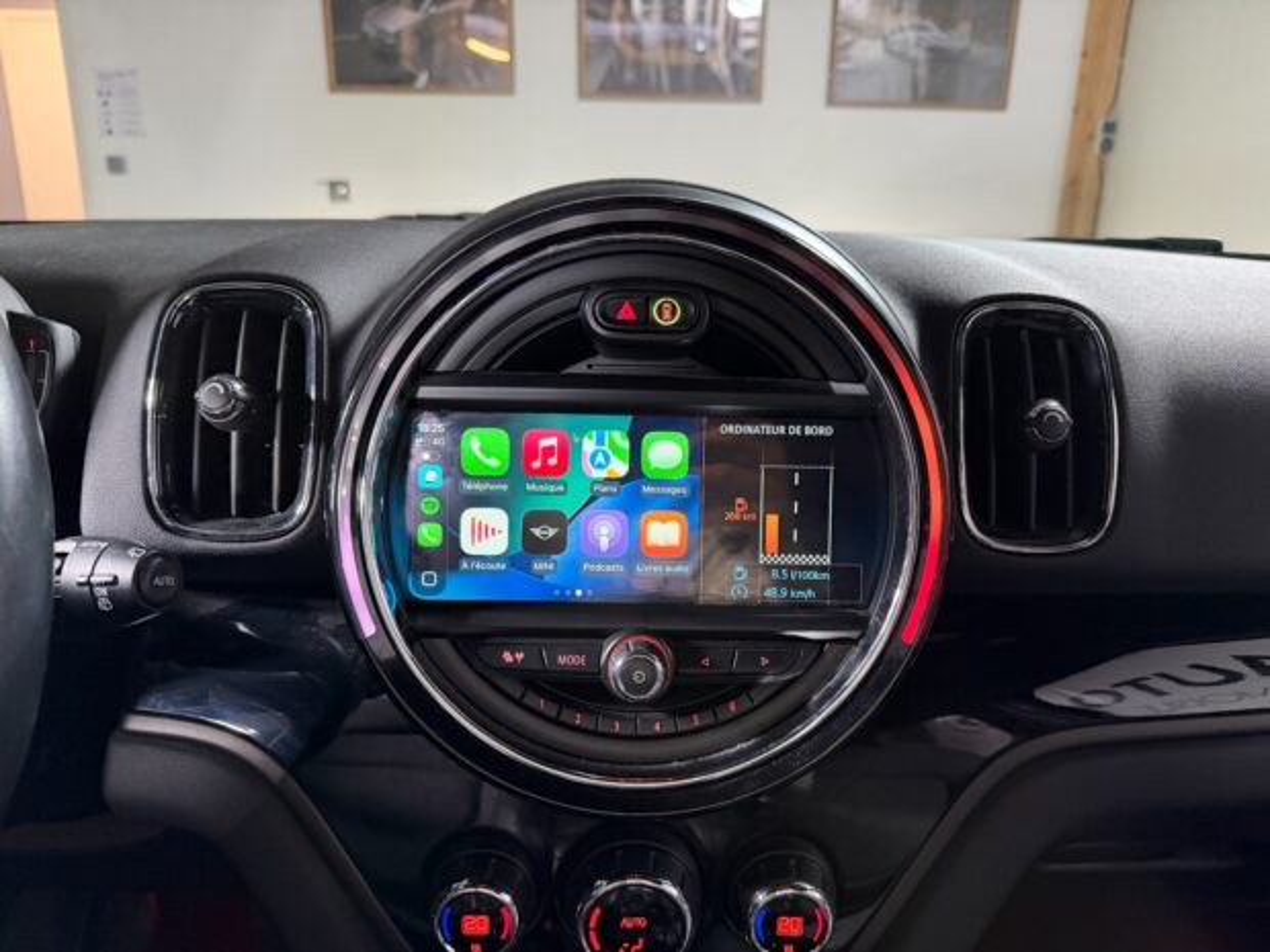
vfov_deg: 56.8
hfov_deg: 71.6
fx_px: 881
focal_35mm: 24
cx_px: 635
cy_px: 476
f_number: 1.78
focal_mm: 6.76
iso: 640
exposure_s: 1/51
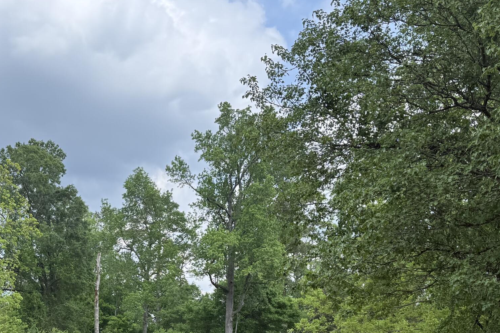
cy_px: 324
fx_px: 694
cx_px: 182
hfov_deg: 39.3
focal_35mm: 50
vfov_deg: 25.8
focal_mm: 6.76
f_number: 1.78
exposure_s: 1/1855
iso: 80
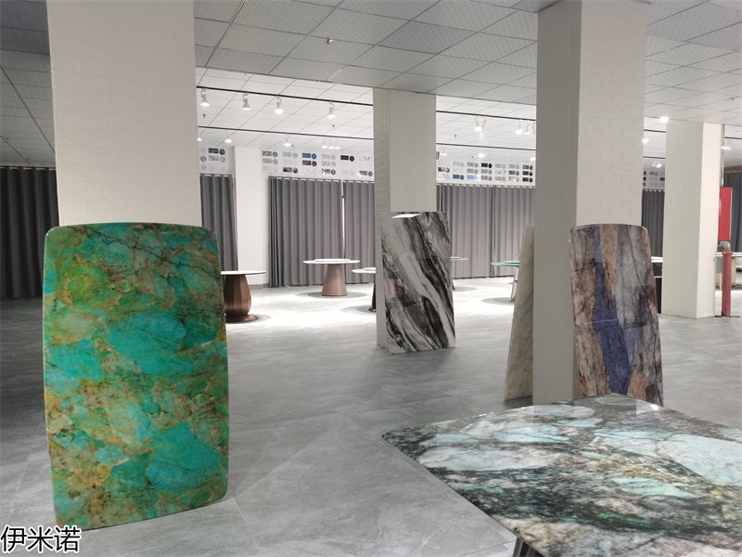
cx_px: 371
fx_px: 557
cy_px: 278
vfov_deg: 53.1
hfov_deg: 67.3
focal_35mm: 26
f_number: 1.8
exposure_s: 1/50
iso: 250
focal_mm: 5.58
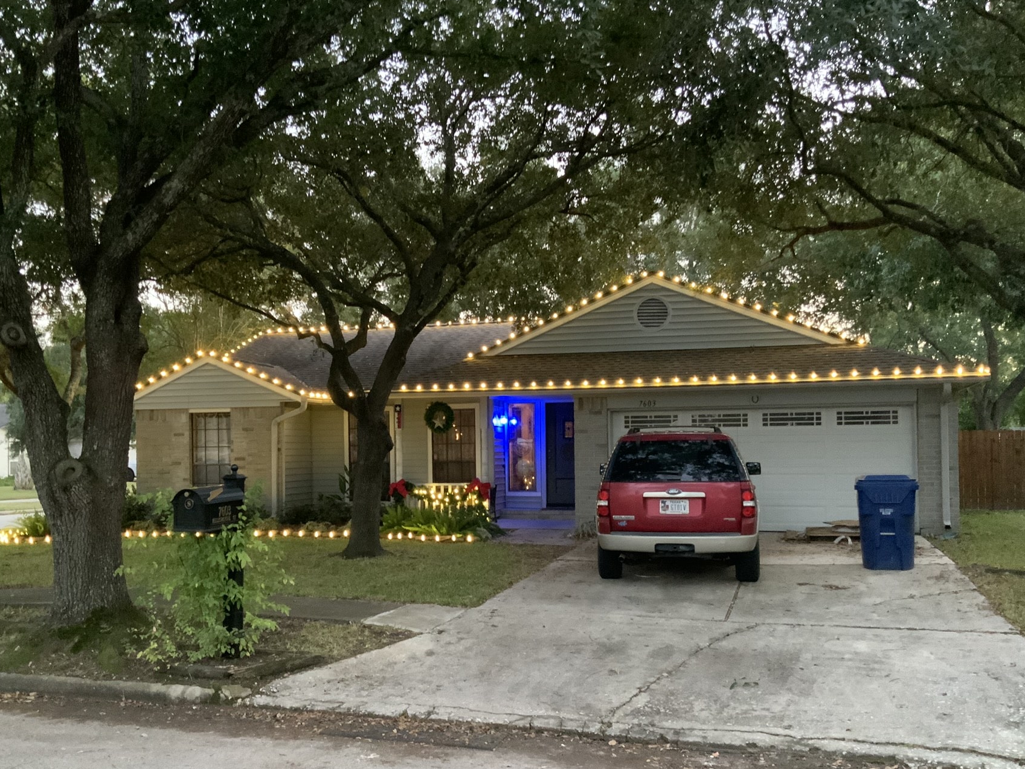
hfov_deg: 52.5
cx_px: 460
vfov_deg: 40.6
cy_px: 435
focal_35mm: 35
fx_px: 1036
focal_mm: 3
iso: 500
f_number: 1.8
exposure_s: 1/30
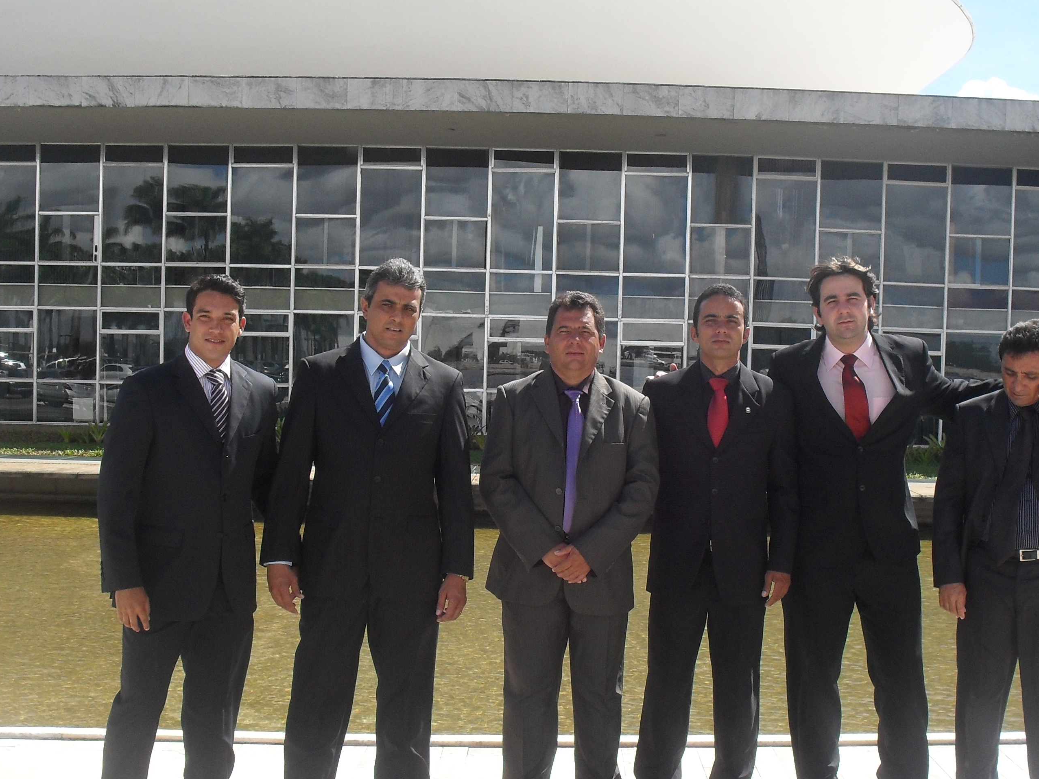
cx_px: 569
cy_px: 497
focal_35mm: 50
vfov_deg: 29.0
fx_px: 1501
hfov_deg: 38.2
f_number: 8.4
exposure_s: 1/125
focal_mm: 6.3
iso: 100
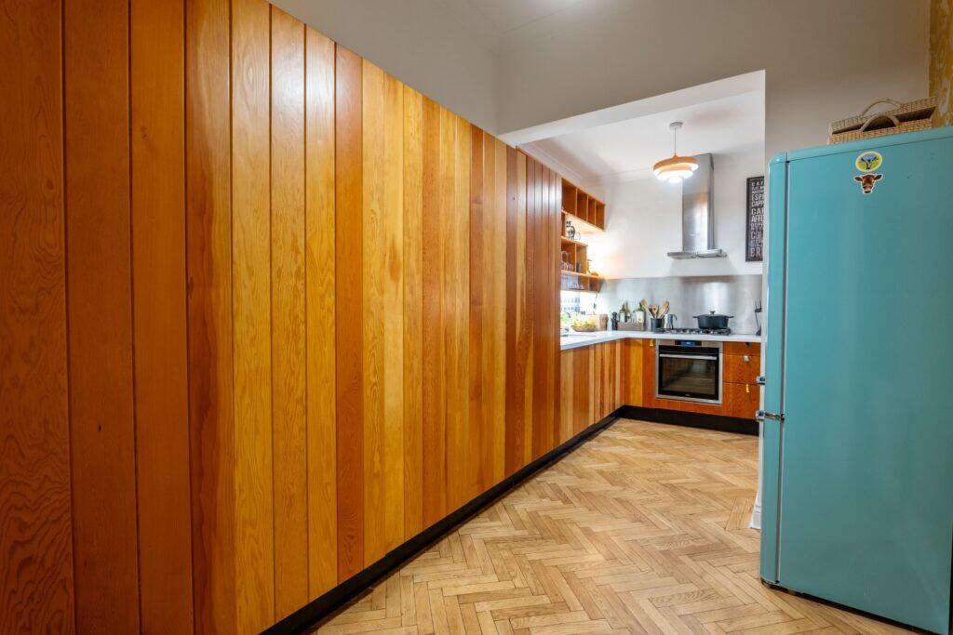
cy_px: 318
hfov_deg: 96.7
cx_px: 476
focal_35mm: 16
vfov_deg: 73.8
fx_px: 424
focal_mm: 16
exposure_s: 1/2.5
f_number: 7.1
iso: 400
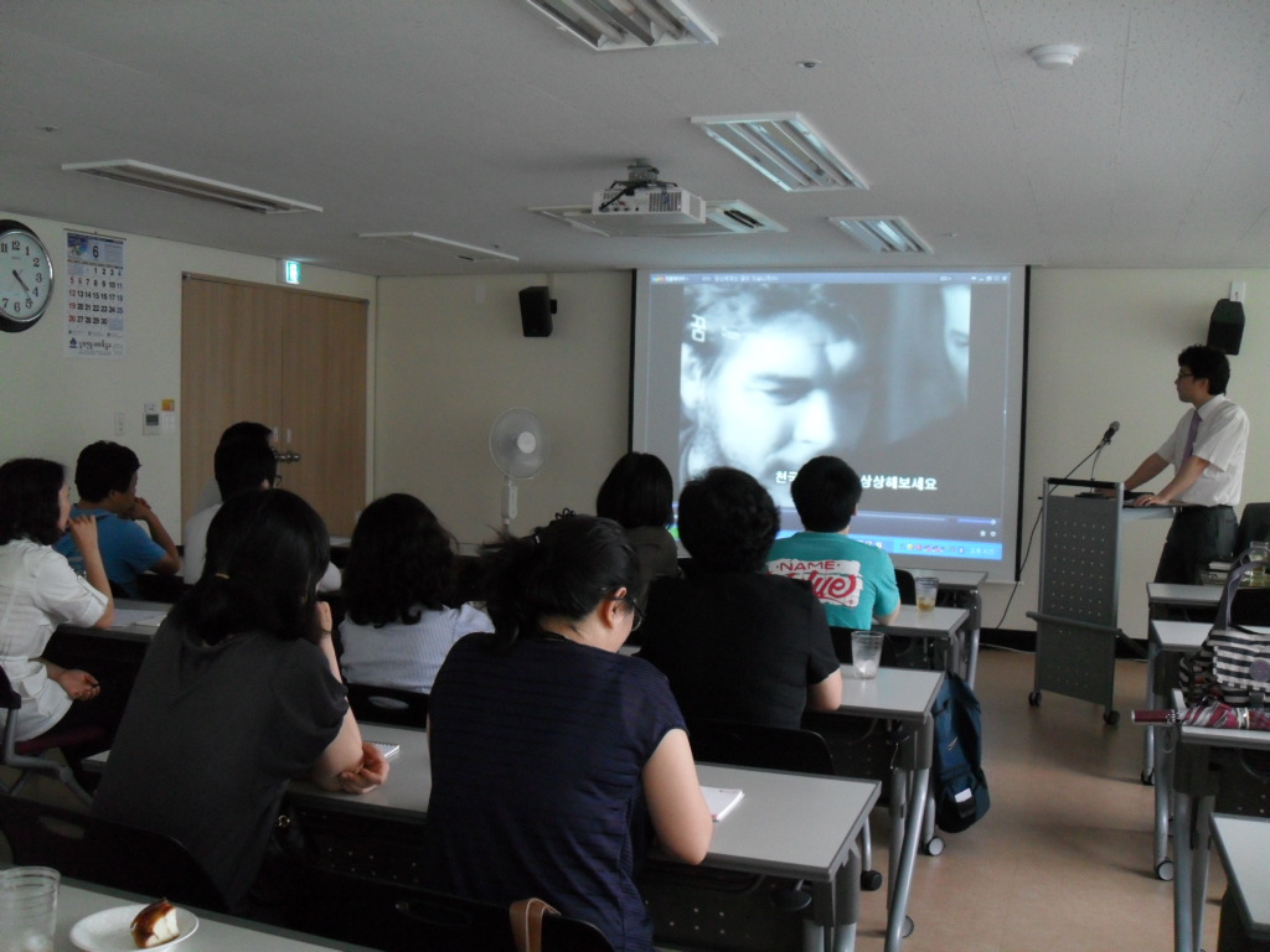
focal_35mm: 35
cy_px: 476
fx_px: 1284
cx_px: 635
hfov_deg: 52.6
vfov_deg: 40.7
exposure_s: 1/30
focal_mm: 6.2
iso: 240
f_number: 2.8
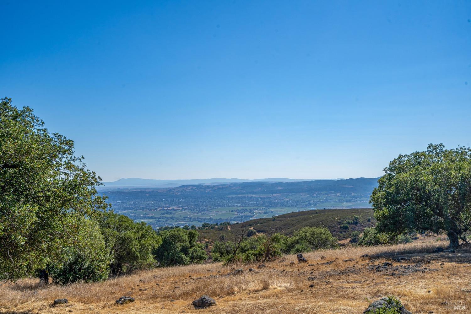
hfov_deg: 54.4
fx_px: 458
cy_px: 157
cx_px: 236
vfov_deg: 37.9
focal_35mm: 35
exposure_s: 1/640
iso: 320
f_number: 11
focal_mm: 35
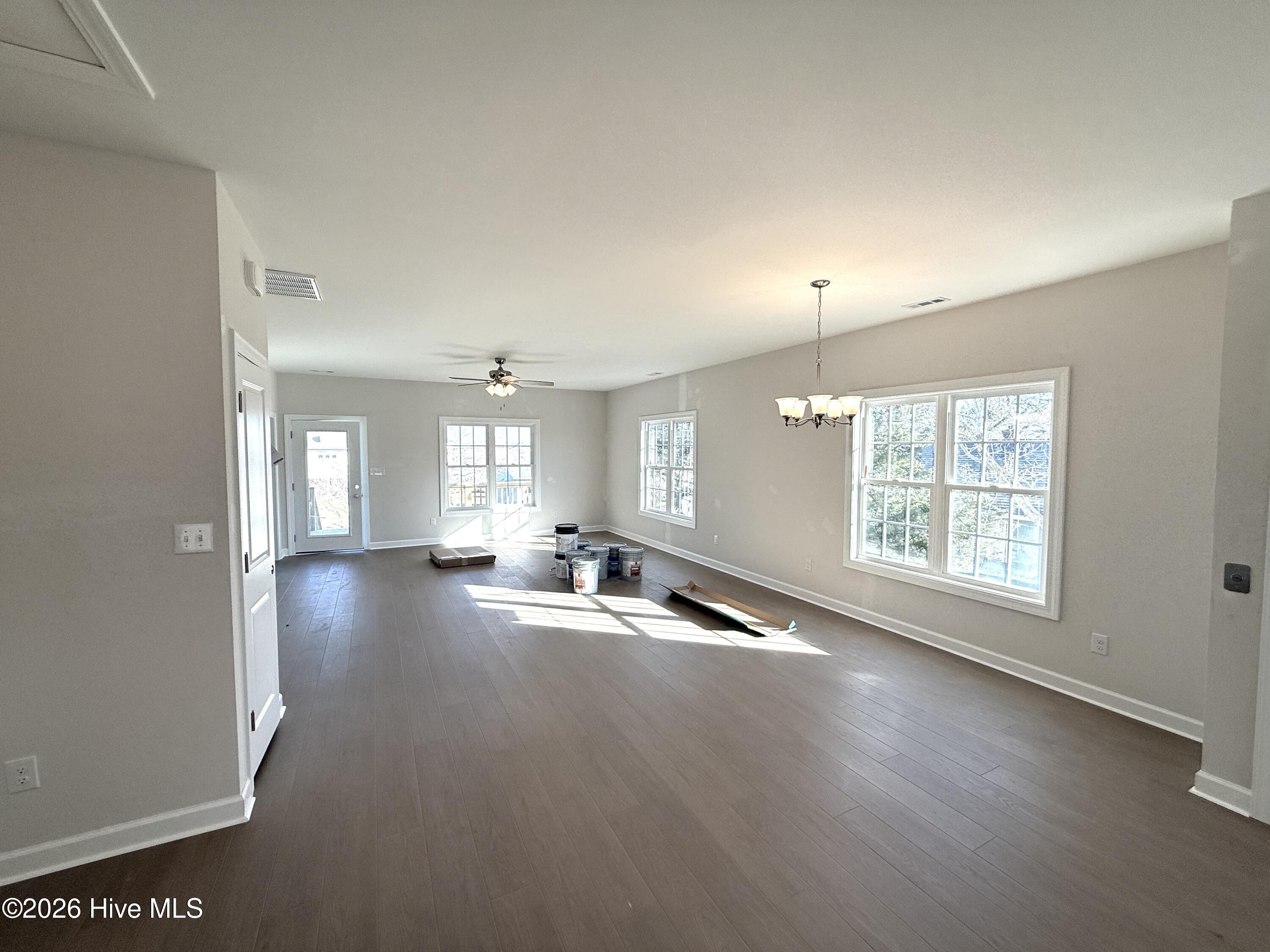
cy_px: 476
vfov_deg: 85.7
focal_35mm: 14
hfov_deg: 102.1
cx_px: 635
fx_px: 514
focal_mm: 2.22
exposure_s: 1/342
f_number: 2.2
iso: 64
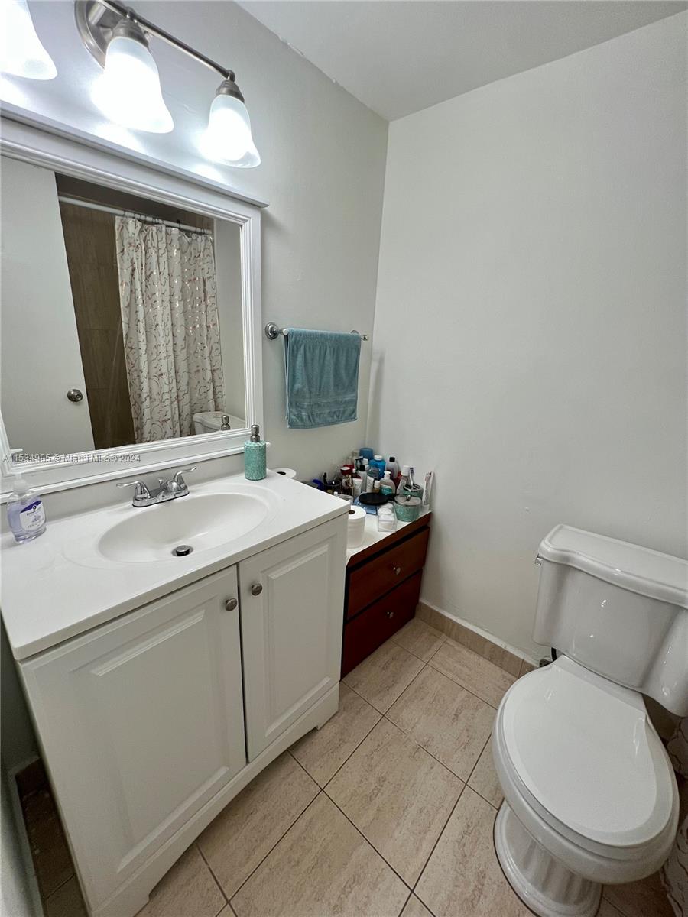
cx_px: 344
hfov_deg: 89.9
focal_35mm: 13
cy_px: 458
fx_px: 345
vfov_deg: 106.2
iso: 125
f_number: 1.8
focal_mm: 1.57
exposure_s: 1/120
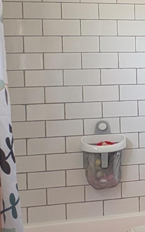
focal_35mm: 119
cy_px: 83
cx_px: 490
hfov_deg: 8.4
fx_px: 753
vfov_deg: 17.5
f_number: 1.89
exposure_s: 1/24
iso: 174
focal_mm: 5.43
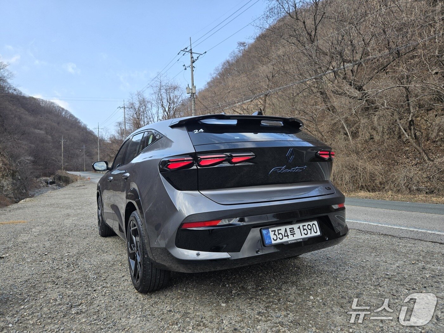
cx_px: 222
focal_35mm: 23
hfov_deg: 73.9
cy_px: 166
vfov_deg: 58.9
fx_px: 295
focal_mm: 5.4
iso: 80
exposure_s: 1/2027
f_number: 1.8
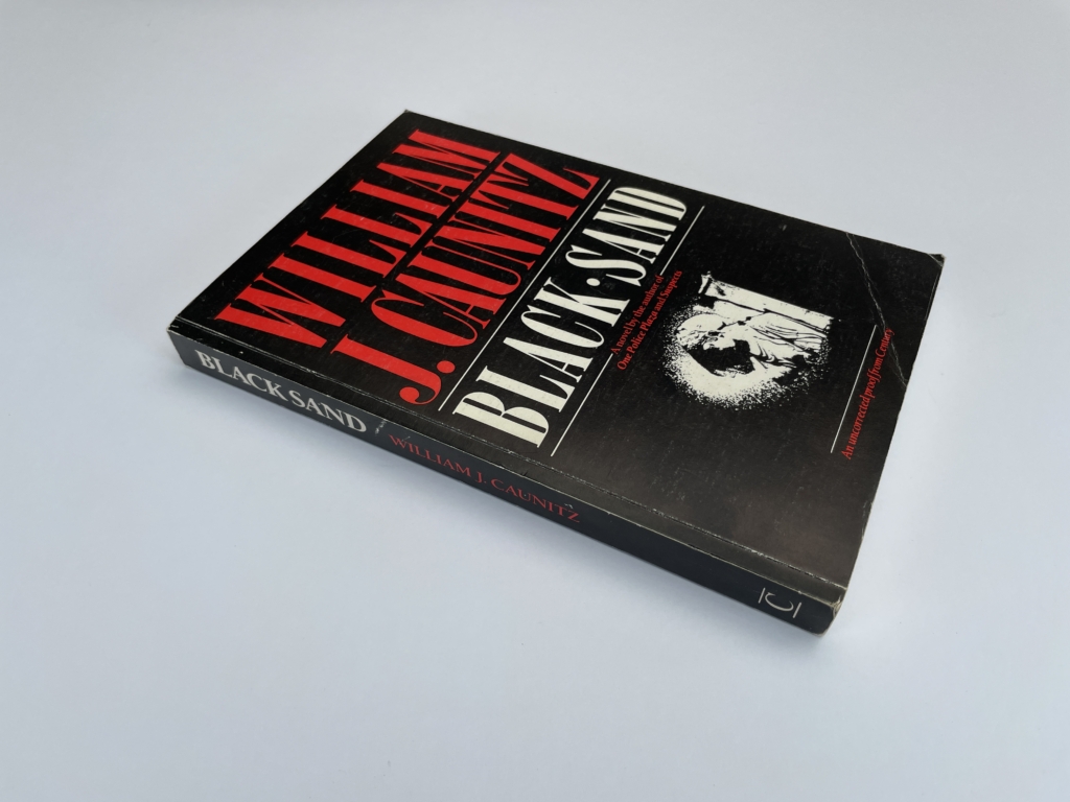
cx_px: 535
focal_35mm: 26
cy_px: 401
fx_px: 804
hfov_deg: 67.3
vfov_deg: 53.1
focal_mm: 4.2
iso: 32
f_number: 1.6
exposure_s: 1/440
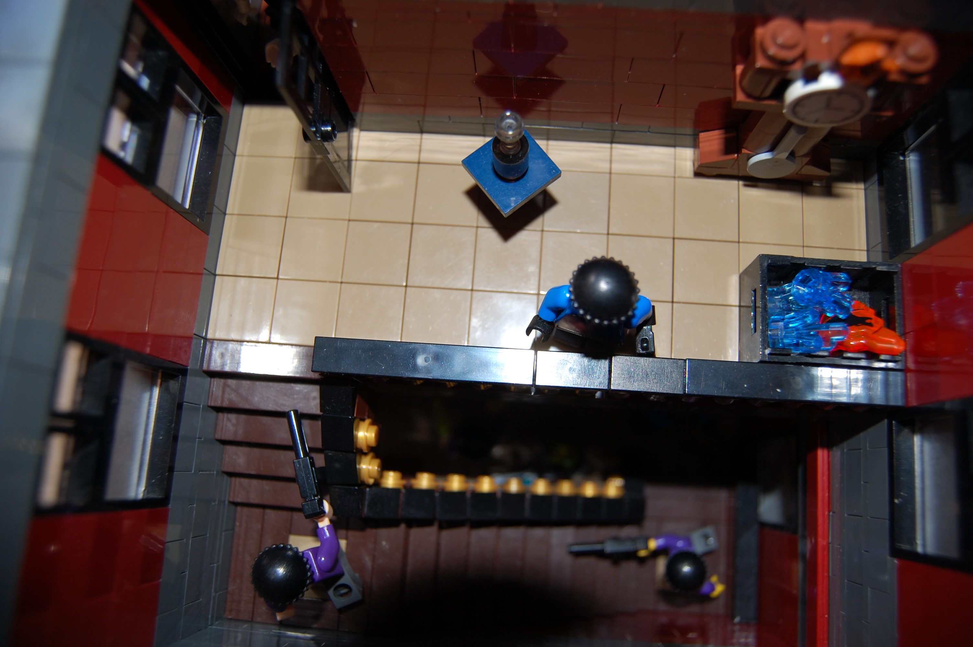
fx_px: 729
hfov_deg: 67.4
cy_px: 324
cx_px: 486
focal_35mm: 27
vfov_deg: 47.8
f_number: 3.5
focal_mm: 18
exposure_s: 1/60
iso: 200
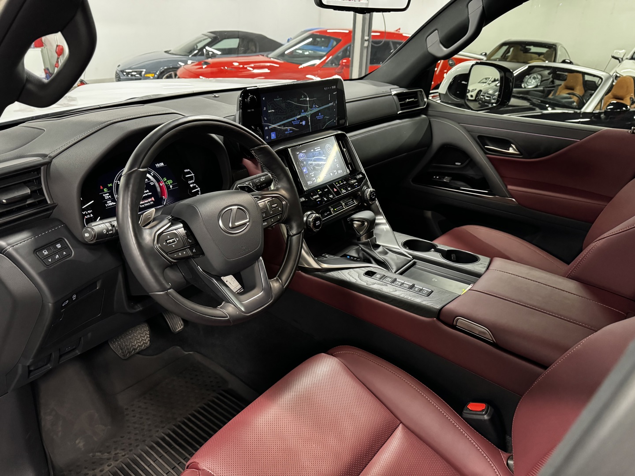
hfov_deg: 71.6
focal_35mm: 24
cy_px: 238
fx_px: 440
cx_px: 318
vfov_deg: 56.8
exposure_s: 1/40
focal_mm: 6.86
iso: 1000
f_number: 1.78
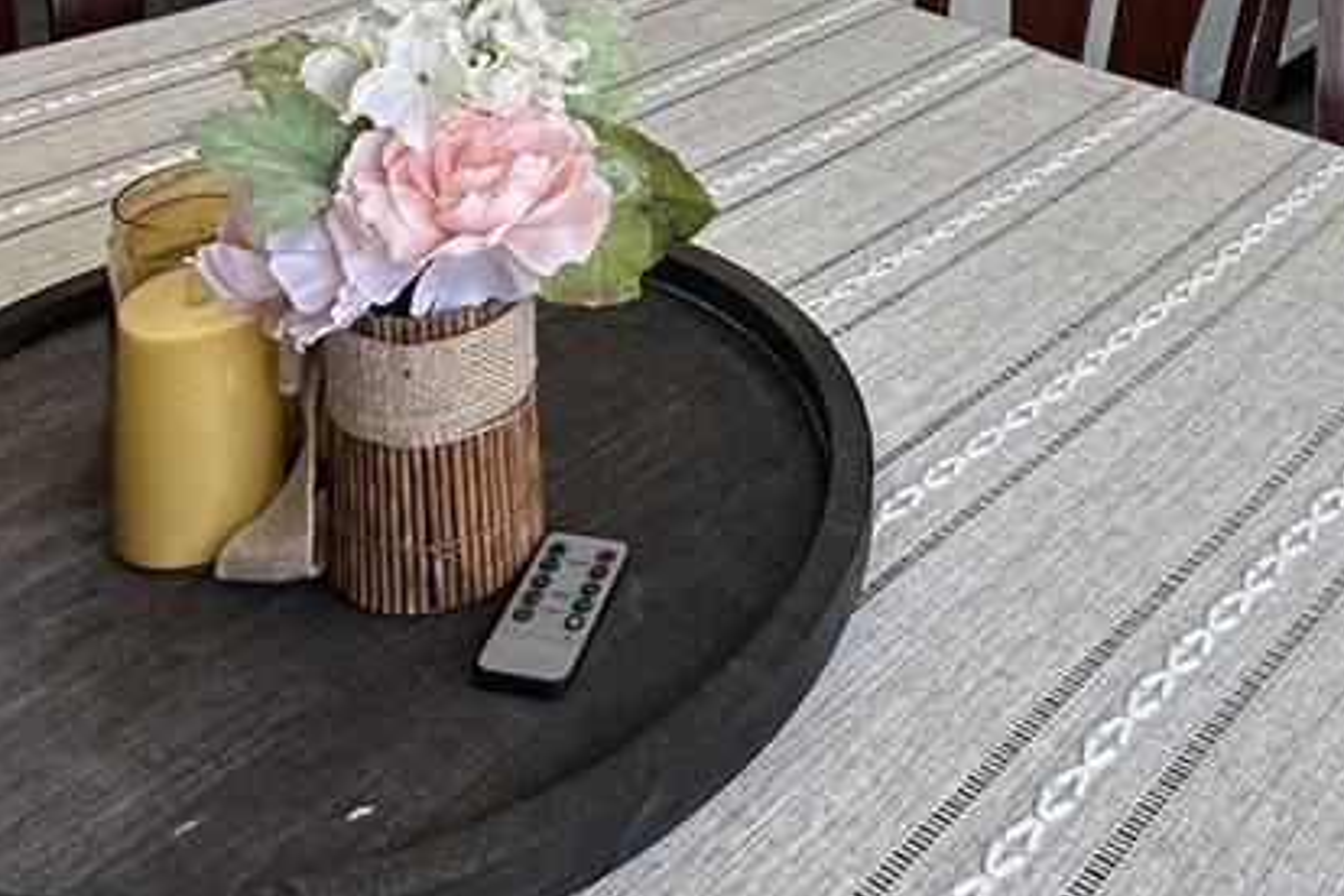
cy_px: -529
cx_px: 877
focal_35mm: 45
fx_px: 1680
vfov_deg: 22.8
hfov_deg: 43.1
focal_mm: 2.22
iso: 125
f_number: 2.2
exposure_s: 1/120
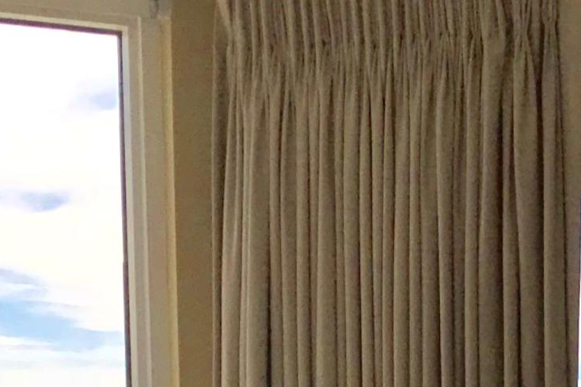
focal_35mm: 119
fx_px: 1920
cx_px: 514
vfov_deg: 11.0
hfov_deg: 17.0
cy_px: 624
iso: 20
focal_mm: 3.99
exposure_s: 1/3195
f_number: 1.8
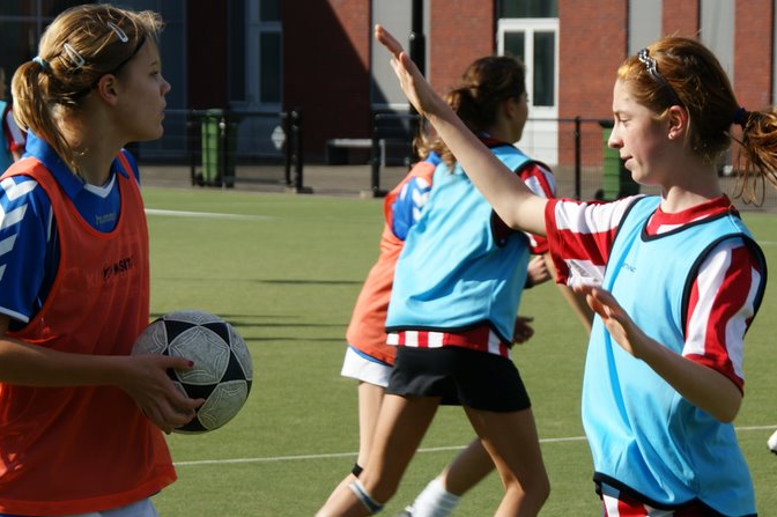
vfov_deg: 6.8
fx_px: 4333
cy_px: 370
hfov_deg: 10.2
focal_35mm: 201
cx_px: 443
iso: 100
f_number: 7.1
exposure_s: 1/320
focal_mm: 75
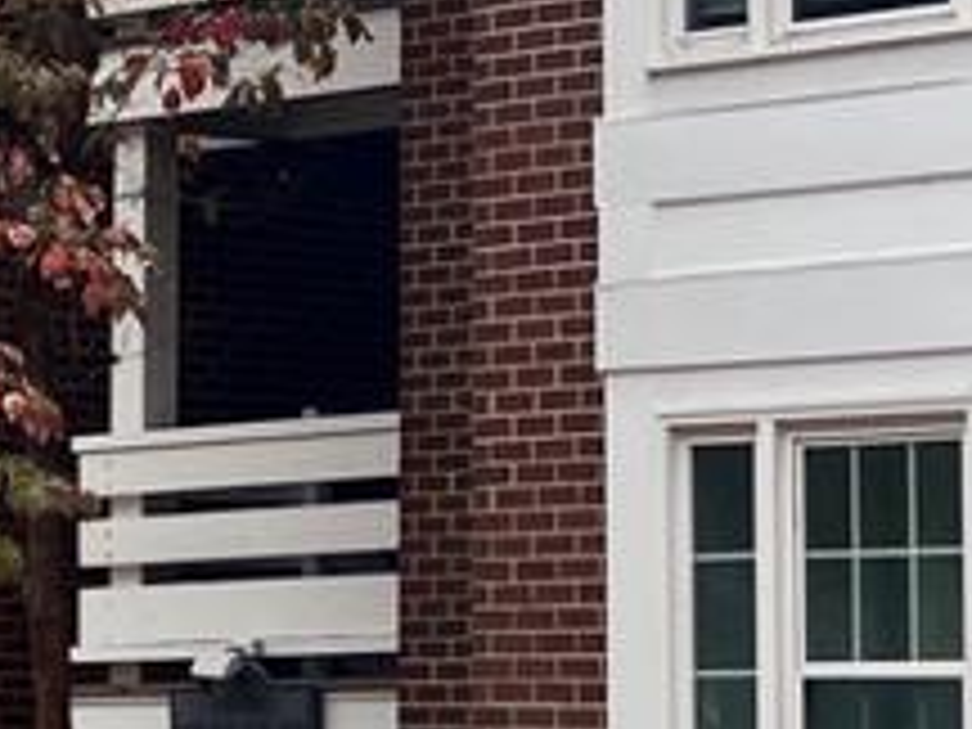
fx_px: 4858
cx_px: 590
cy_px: 36
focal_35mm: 173
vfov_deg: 8.5
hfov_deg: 11.4
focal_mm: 5.7
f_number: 1.5
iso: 50
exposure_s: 1/1553
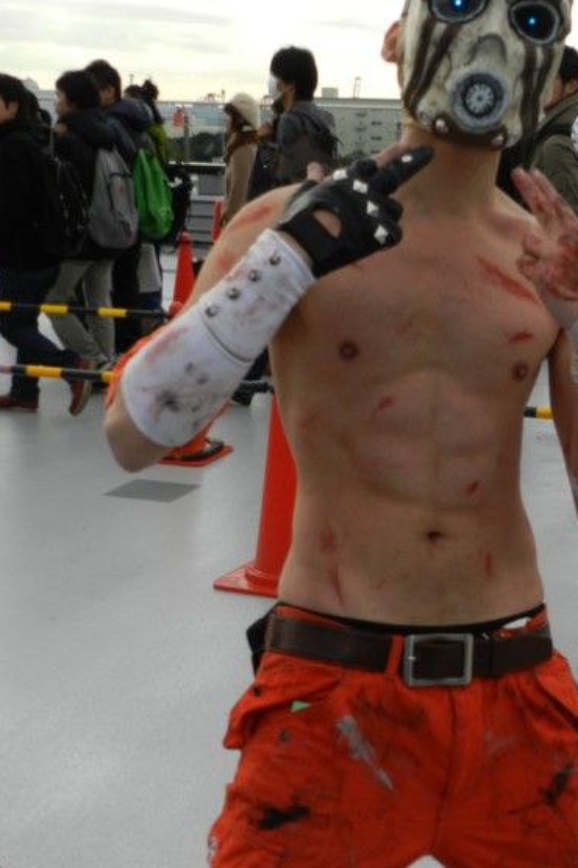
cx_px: 428
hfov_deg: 23.6
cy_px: 468
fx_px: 1373
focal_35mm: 57
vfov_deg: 35.0
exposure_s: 1/500
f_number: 4
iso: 160
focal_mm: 6.7
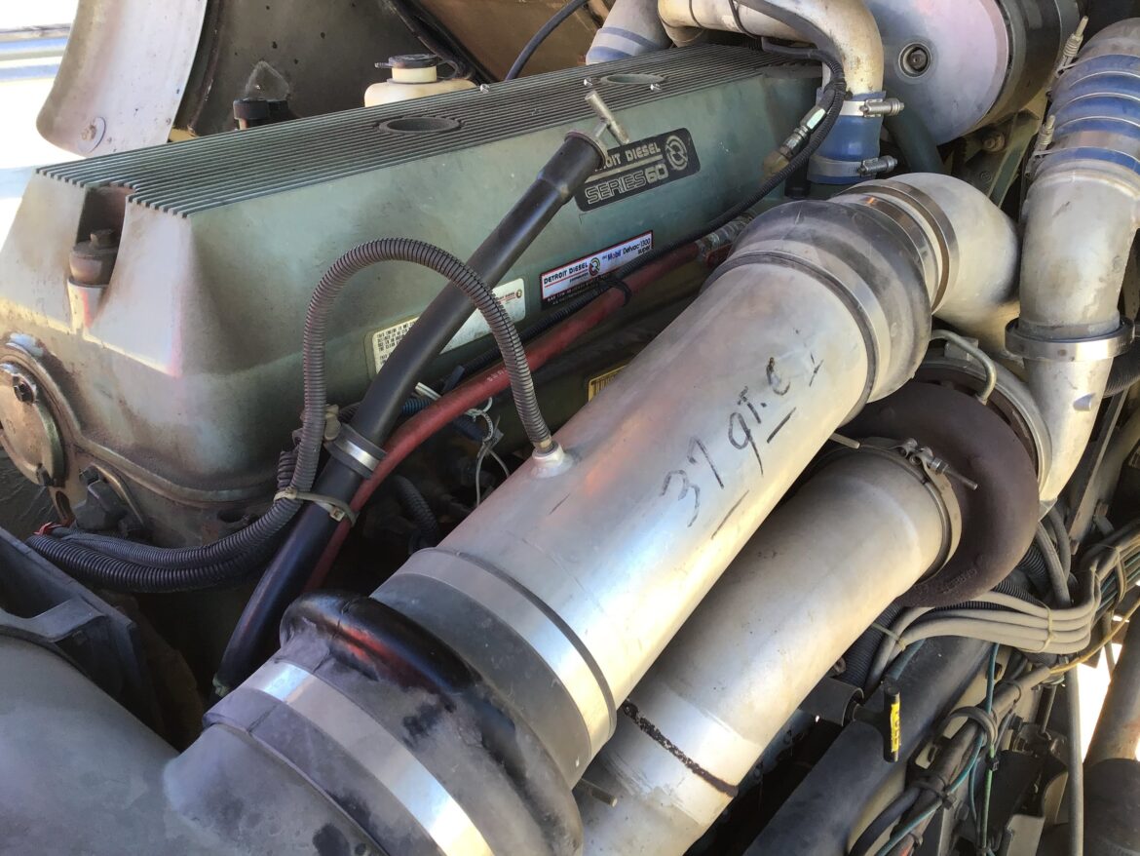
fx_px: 1021
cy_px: 428
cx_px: 570
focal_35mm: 31
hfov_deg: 58.3
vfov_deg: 45.5
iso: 40
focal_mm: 3.3
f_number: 2.4
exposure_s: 1/120
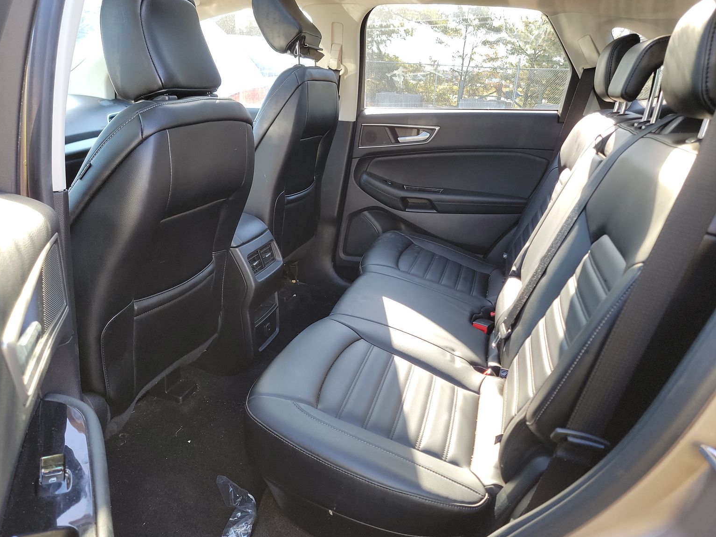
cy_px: 261
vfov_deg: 54.9
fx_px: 517
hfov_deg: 69.4
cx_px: 344
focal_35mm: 25
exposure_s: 1/59
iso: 159
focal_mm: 6.7
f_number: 1.8
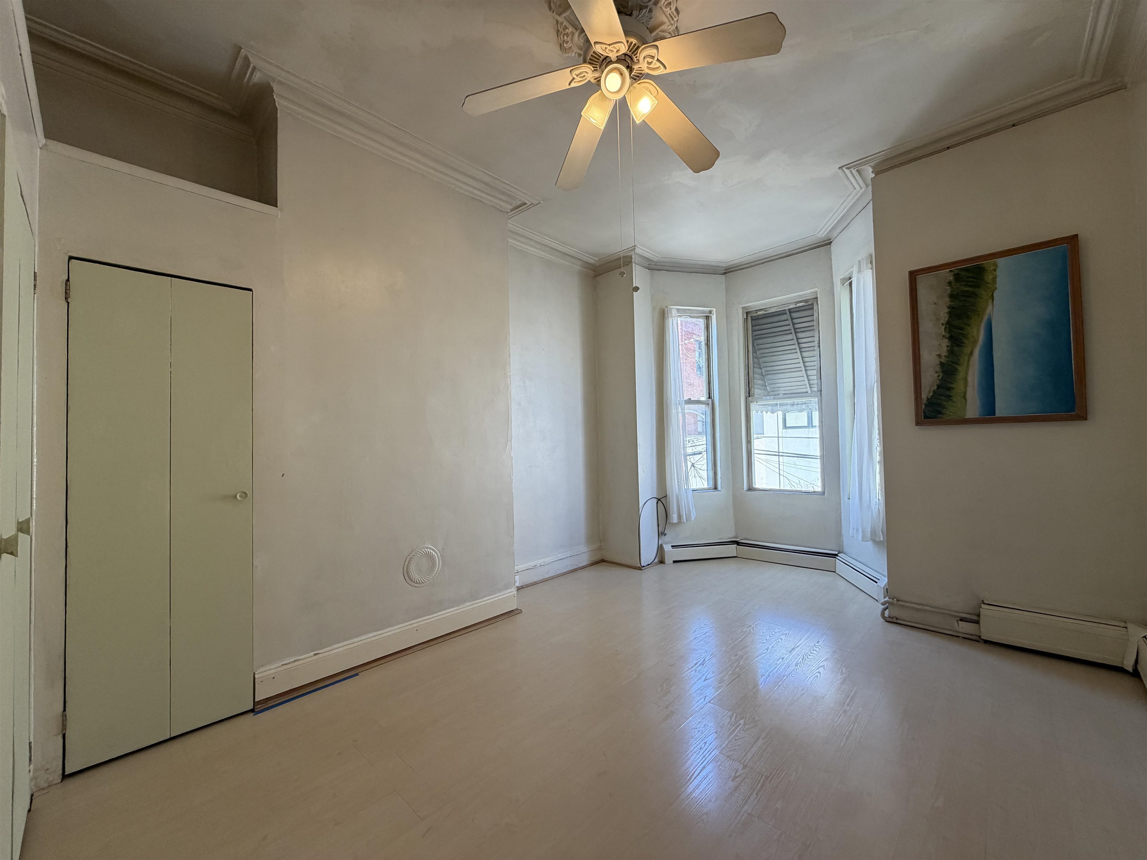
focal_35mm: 14
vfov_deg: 85.7
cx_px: 574
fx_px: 464
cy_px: 430
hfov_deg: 102.1
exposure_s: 1/120
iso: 100
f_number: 2.2
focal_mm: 2.22
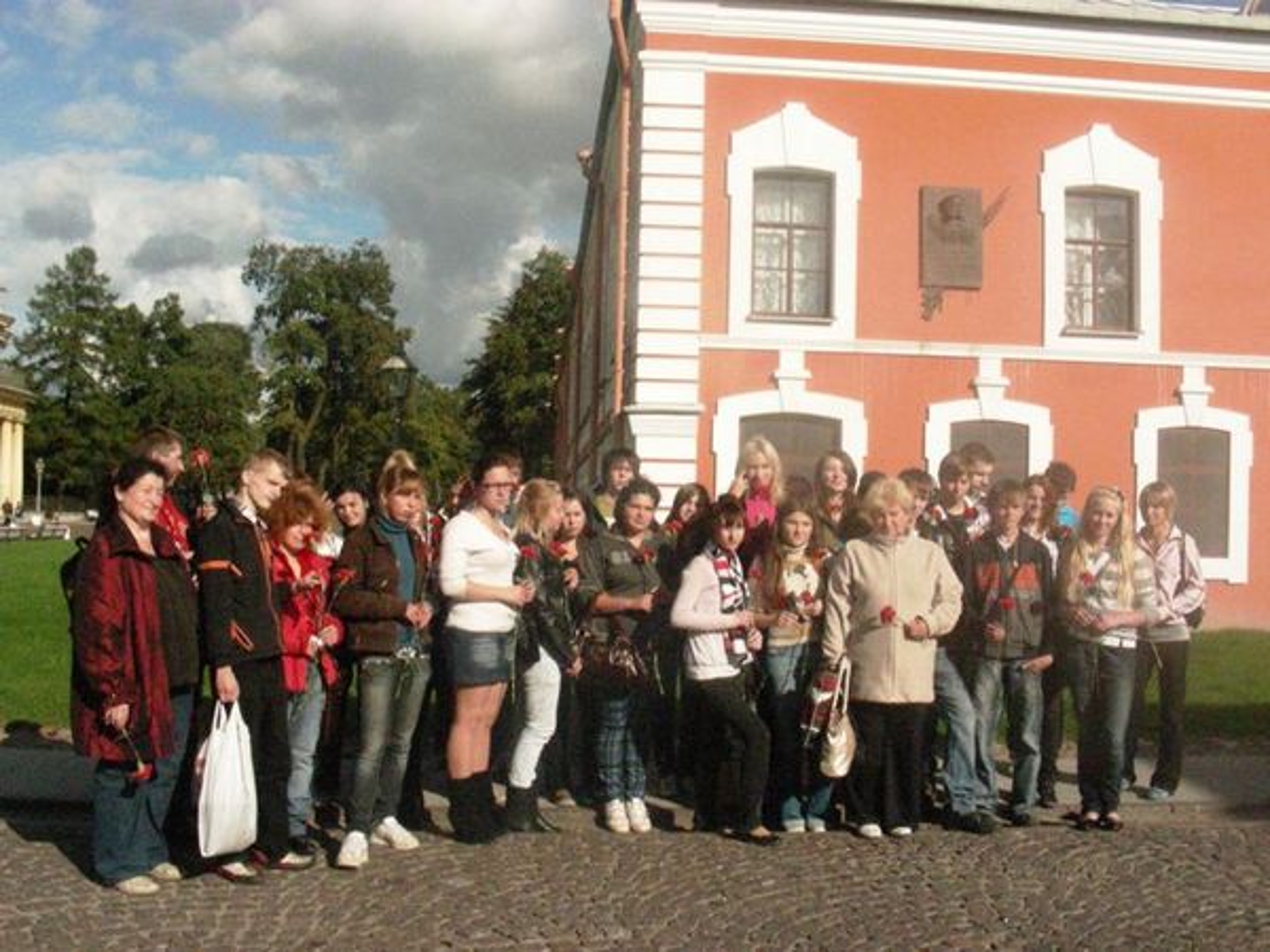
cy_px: 476
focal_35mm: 38
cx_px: 635
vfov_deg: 37.7
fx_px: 1394
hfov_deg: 49.0
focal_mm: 6.3
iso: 800
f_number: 13.6
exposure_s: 1/776
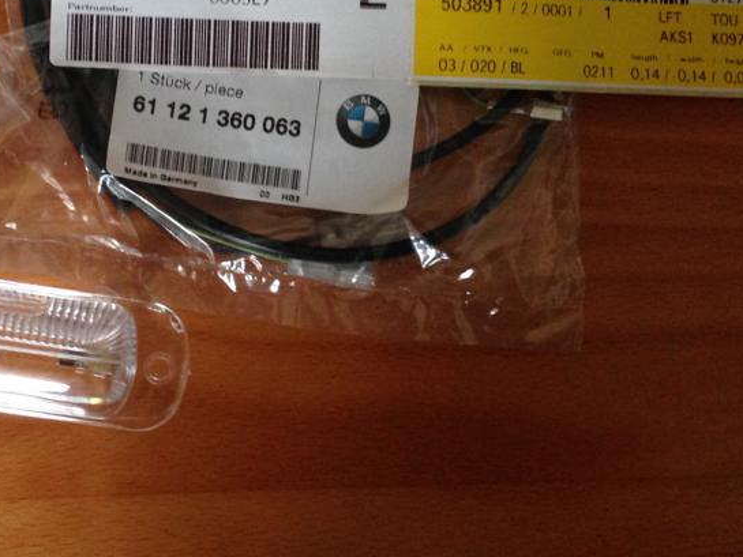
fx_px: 1331
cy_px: 99
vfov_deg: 23.3
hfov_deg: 30.9
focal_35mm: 62
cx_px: 225
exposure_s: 1/20
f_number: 2.4
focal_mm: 4.12
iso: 200
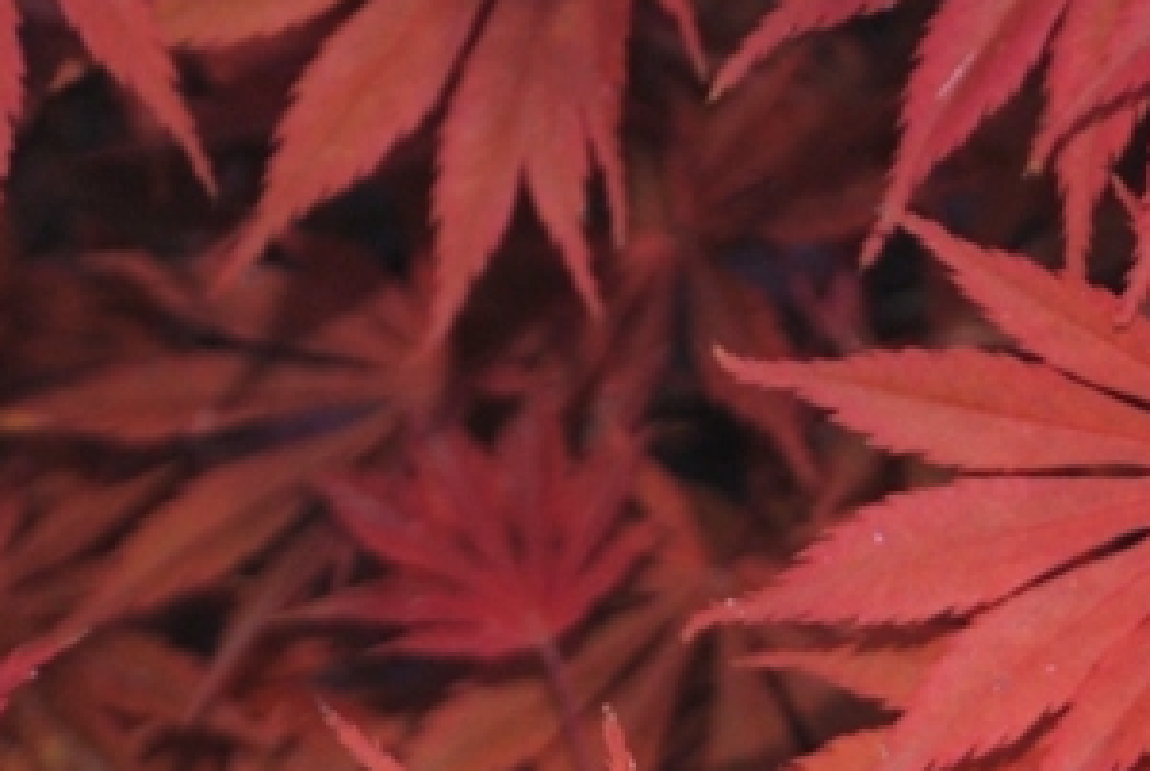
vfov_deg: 5.1
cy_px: 1302
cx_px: 836
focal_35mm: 266
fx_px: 8510
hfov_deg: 7.7
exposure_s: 1/60
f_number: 5.6
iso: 200
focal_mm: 52
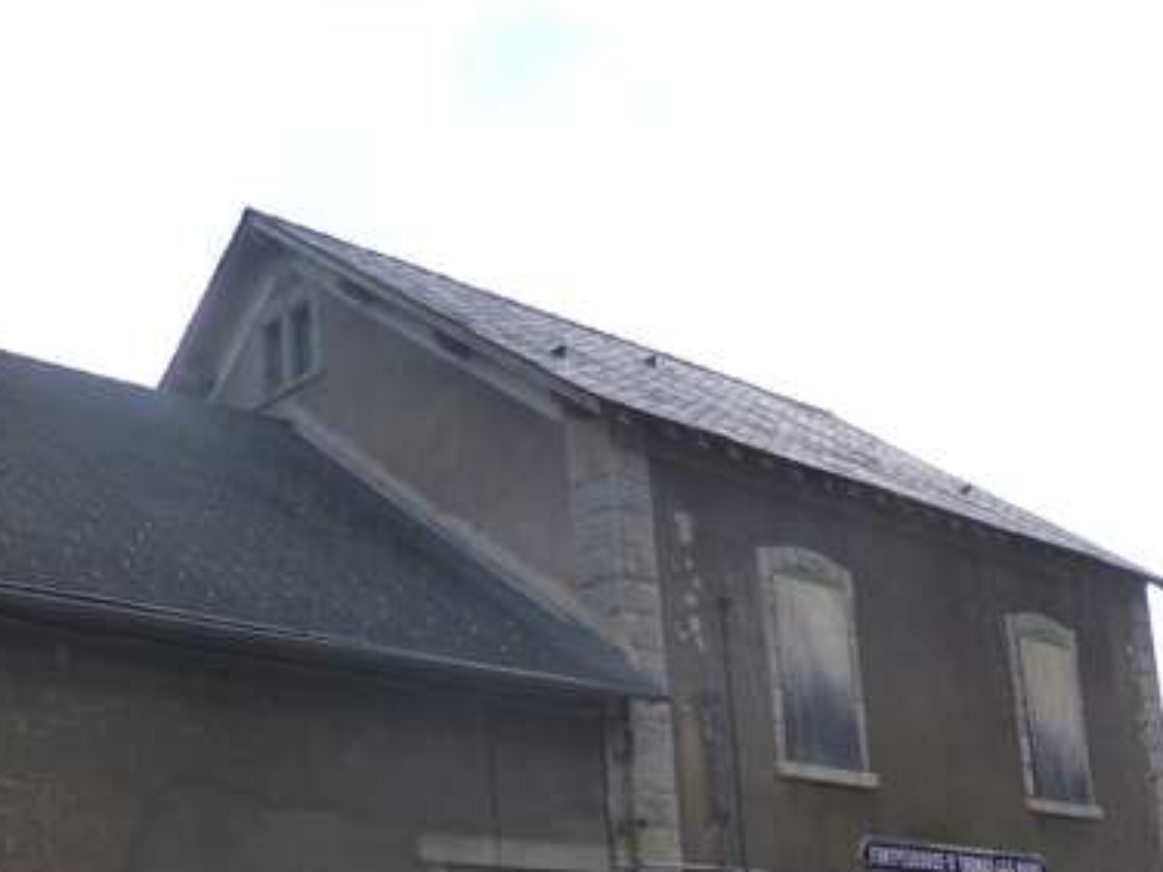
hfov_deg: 37.2
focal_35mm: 51
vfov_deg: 27.6
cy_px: 770
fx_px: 1713
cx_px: 427
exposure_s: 1/500
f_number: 3.1
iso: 160
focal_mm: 4.5
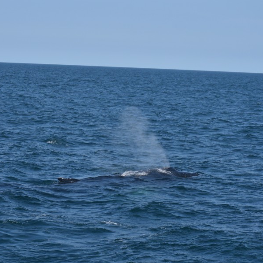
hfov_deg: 13.7
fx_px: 1090
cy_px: 158
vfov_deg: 13.8
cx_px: 93
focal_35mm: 127
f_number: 5.6
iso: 200
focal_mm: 55
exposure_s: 1/1600
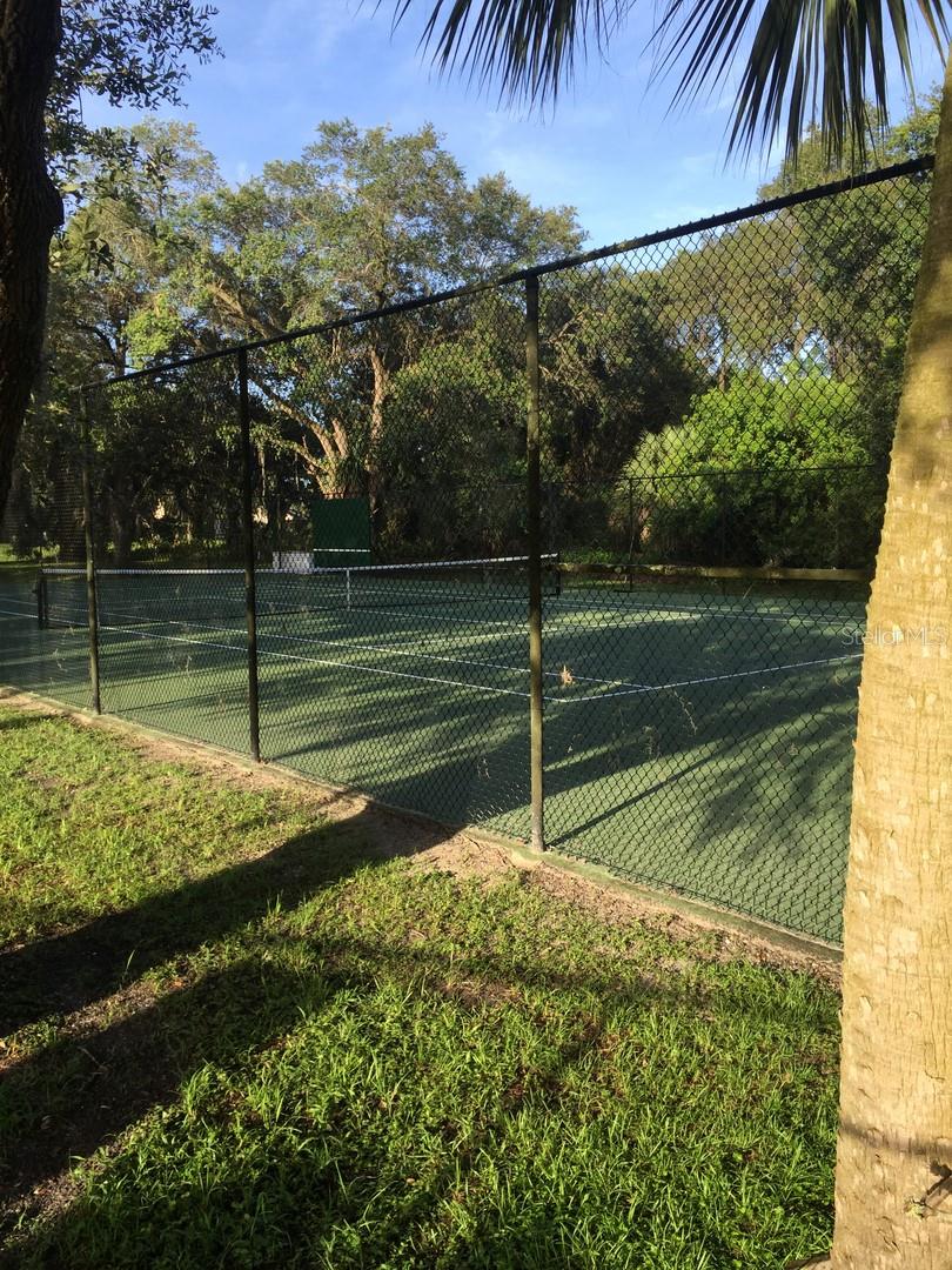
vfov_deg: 61.7
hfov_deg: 48.2
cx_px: 476
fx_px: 1063
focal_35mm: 29
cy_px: 635
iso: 32
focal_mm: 4.15
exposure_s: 1/573
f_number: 2.2
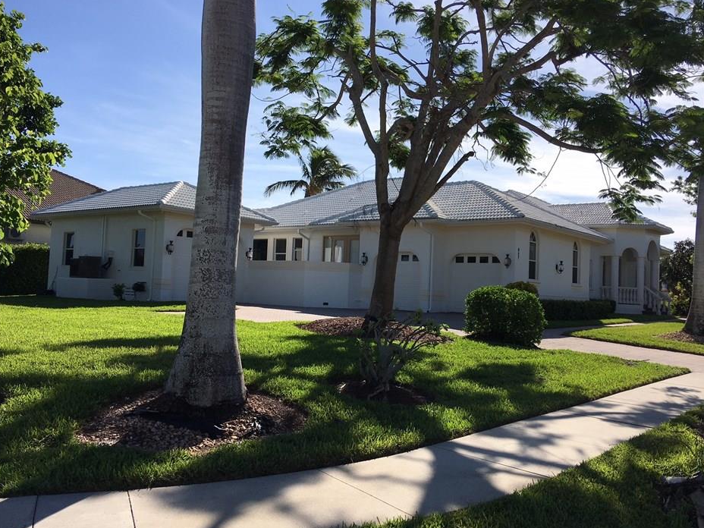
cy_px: 265
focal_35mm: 32
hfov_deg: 56.8
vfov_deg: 44.2
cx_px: 365
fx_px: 651
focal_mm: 4.15
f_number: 2.2
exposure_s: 1/2198
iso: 25
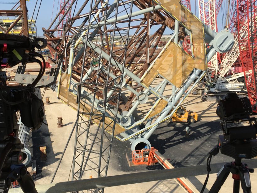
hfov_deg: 44.7
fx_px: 312
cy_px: 114
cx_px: 114
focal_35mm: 42
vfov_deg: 34.2
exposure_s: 1/1374
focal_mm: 4.15
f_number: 2.2
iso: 25
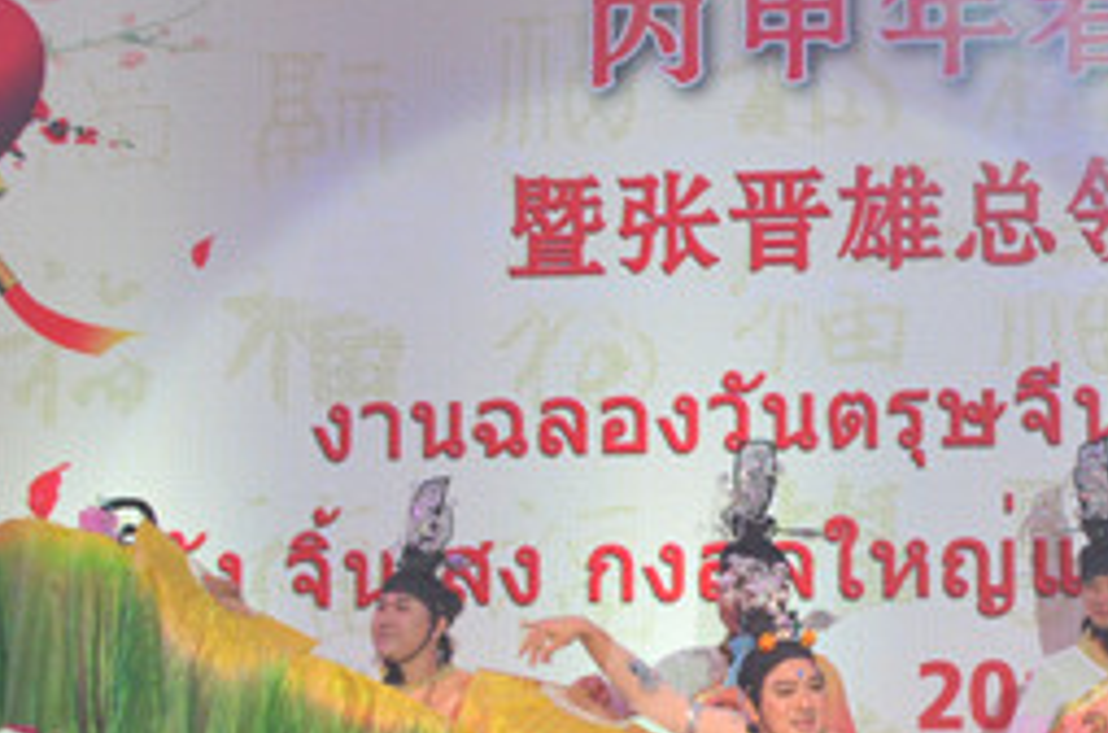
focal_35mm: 149
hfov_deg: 13.7
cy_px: 502
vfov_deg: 9.2
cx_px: 920
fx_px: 4574
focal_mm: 42
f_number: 6.7
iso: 1600
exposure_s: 1/90
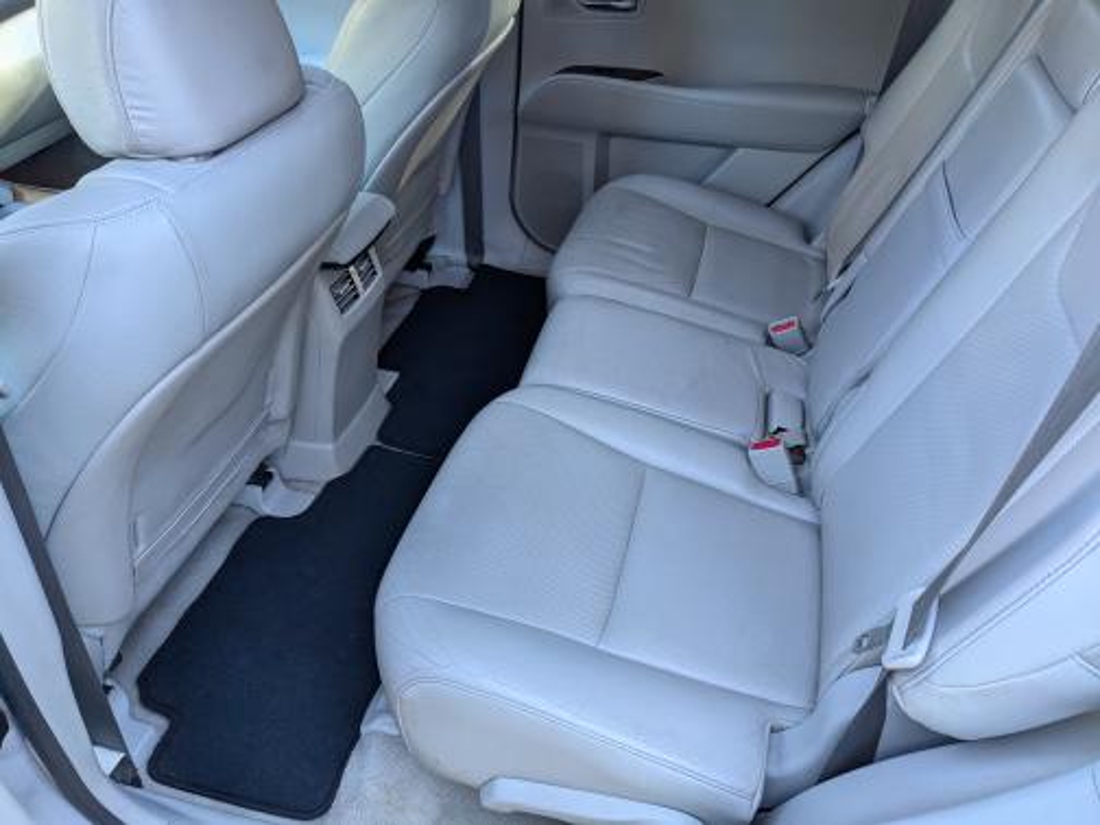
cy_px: 412
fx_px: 858
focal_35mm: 27
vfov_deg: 51.4
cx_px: 550
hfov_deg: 65.3
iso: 190
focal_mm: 4.38
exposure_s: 1/120
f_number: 1.73
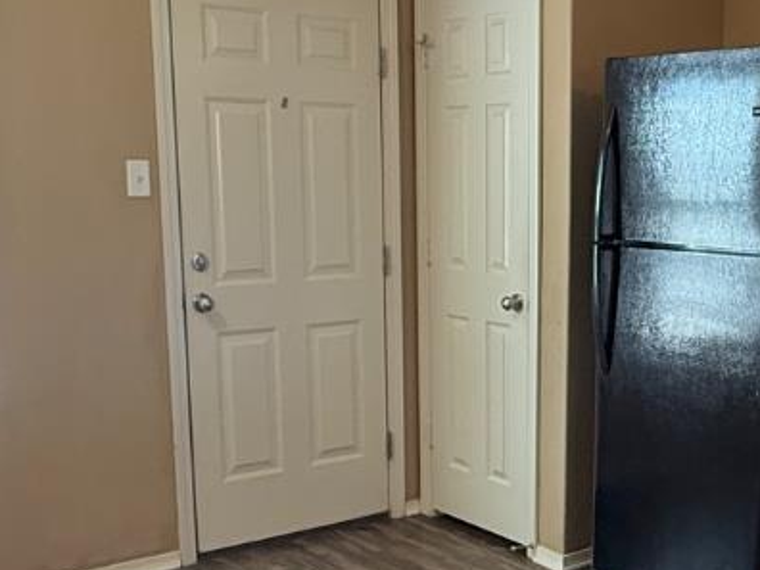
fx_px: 1164
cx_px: 576
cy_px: 385
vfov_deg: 27.3
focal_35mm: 53
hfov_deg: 35.3
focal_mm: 2.22
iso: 250
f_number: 2.2
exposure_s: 1/120
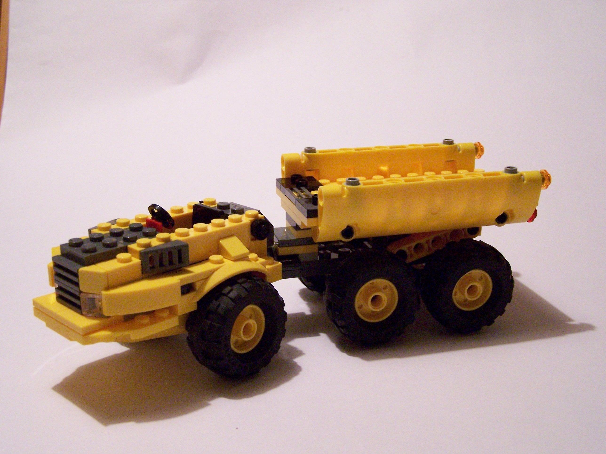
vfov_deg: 30.3
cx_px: 303
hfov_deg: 39.7
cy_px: 227
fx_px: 840
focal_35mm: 48
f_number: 3
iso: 400
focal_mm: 8
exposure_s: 1/15
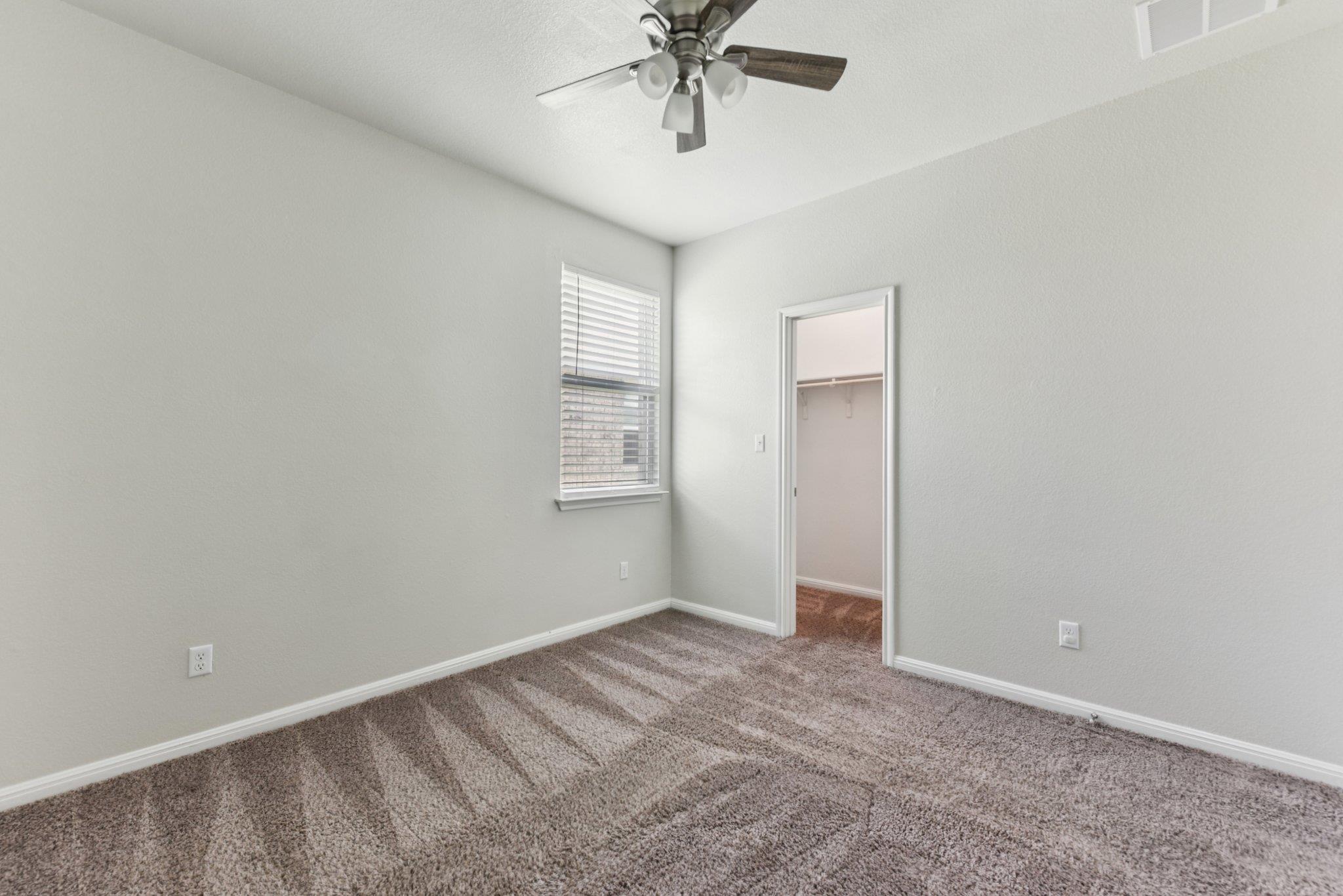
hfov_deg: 104.2
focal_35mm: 14
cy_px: 448
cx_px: 672
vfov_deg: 81.2
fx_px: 522
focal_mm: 14
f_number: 8
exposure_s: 1/8
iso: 400
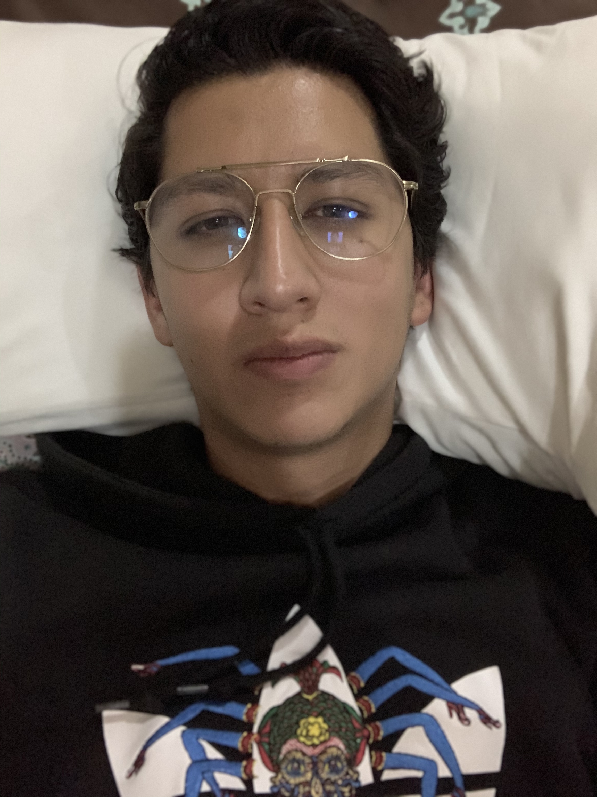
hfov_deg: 44.2
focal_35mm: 32
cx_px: 298
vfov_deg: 56.8
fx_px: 736
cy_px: 398
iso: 1000
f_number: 2.2
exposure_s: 1/15
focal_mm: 2.87
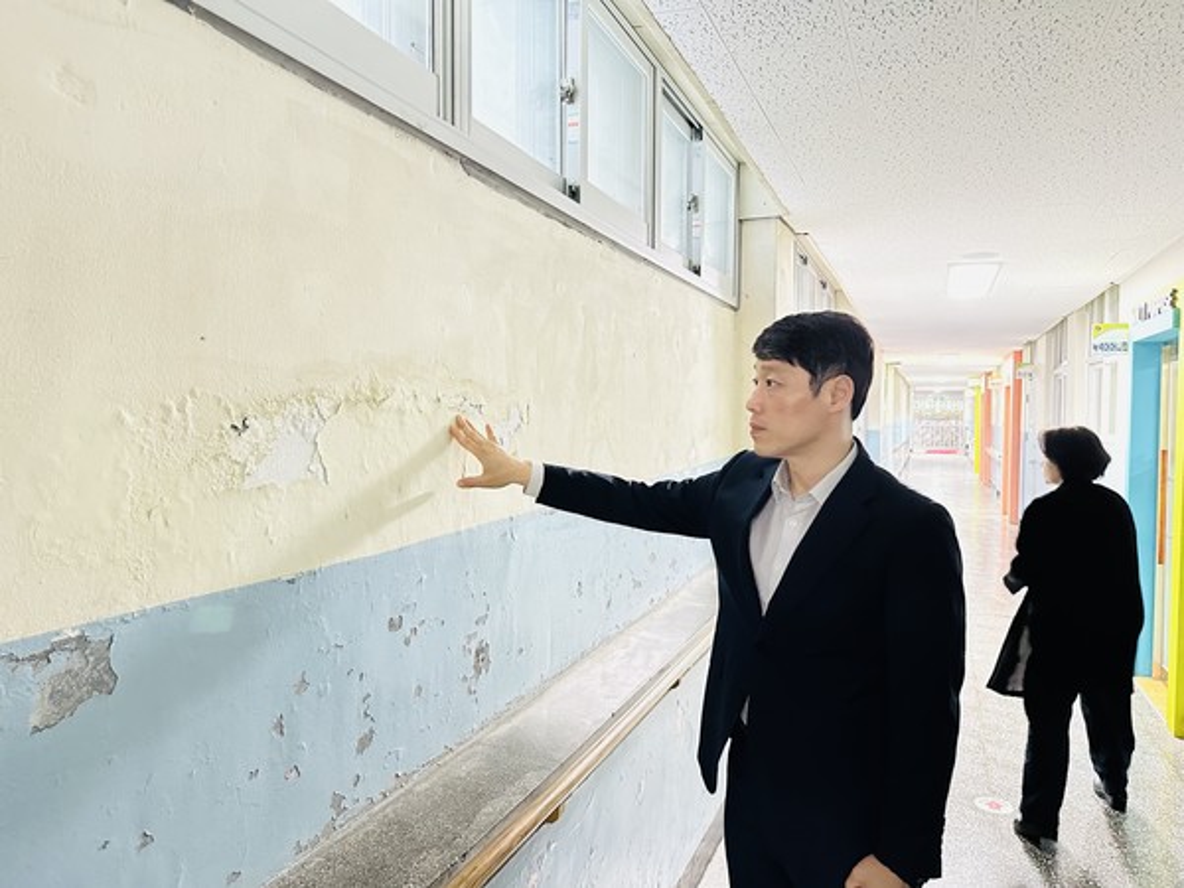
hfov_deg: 71.6
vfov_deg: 56.8
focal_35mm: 24
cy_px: 444
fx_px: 821
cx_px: 592
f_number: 1.78
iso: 1000
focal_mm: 6.86
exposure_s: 1/30
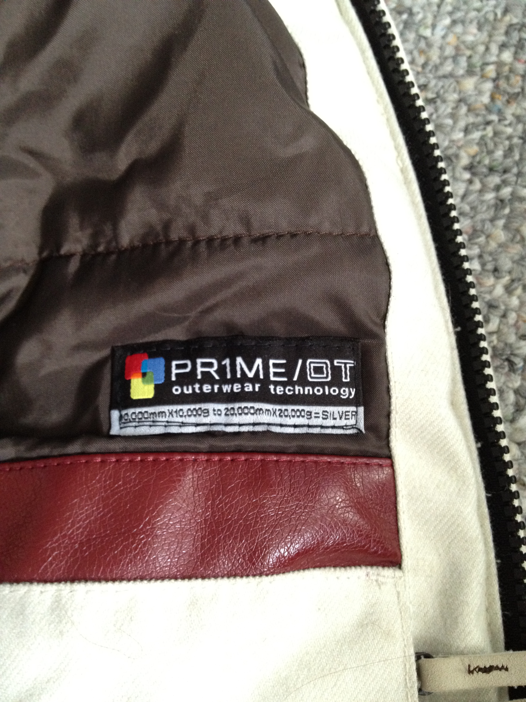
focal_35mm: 35
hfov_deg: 40.7
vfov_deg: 52.6
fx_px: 709
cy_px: 351
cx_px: 263
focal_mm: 4.28
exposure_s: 1/20
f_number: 2.4
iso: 250
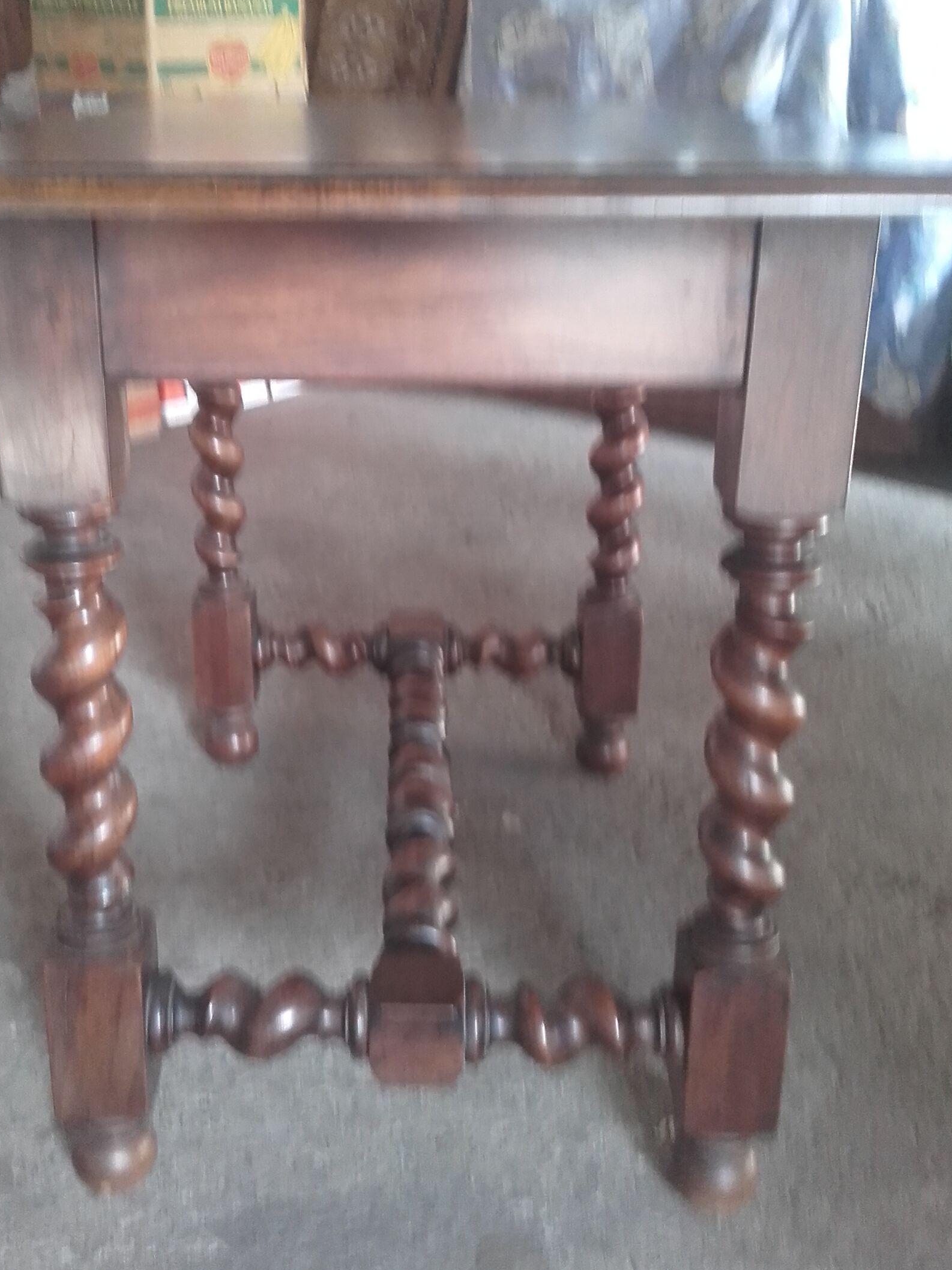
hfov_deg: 37.7
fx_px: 1394
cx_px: 425
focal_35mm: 38
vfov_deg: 48.9
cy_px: 567
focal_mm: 3.3
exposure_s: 1/12
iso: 170
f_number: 2.2
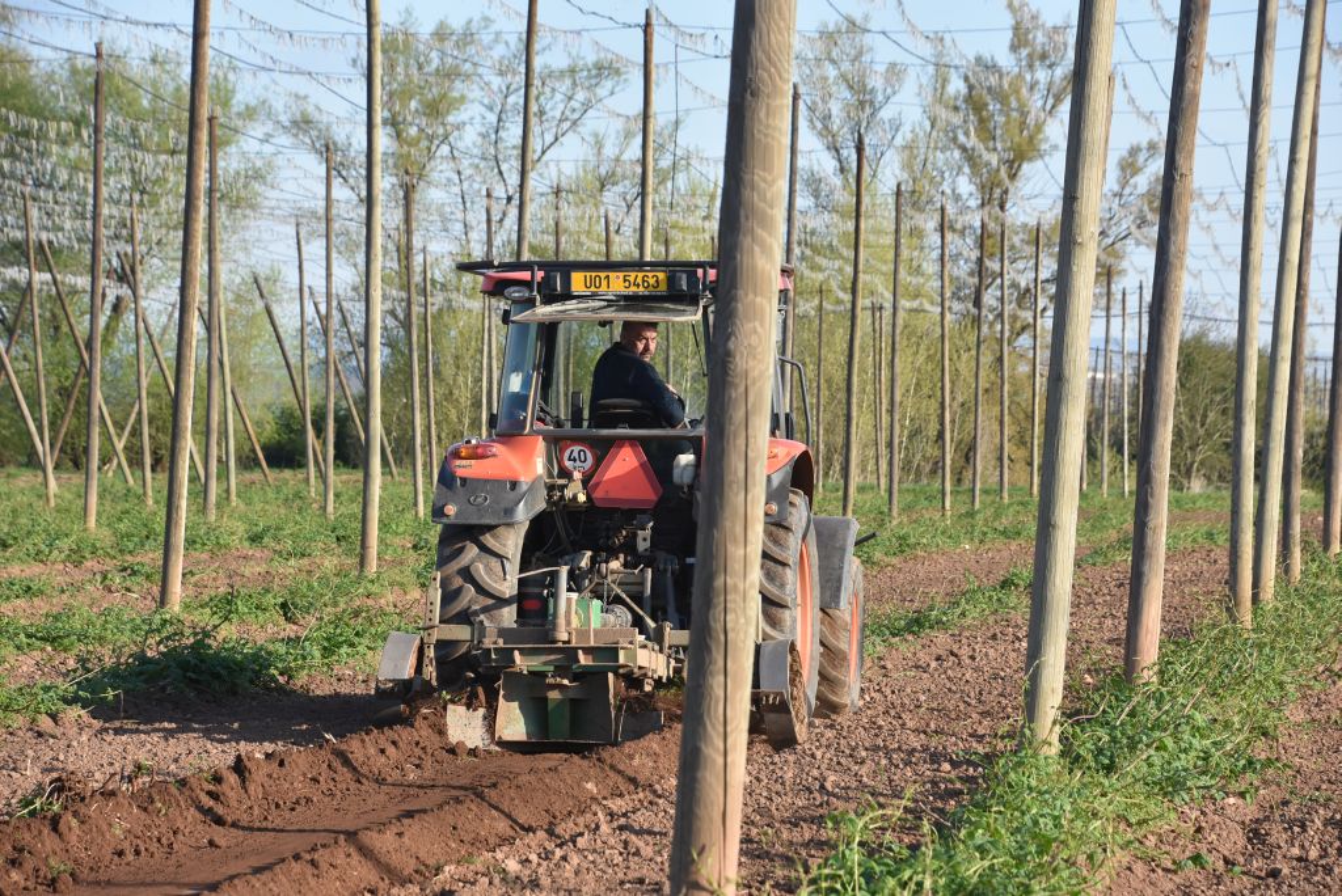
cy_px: 448
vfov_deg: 9.2
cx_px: 671
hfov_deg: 13.7
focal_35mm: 150
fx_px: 5595
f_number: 8
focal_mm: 100
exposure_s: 1/1000
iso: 640
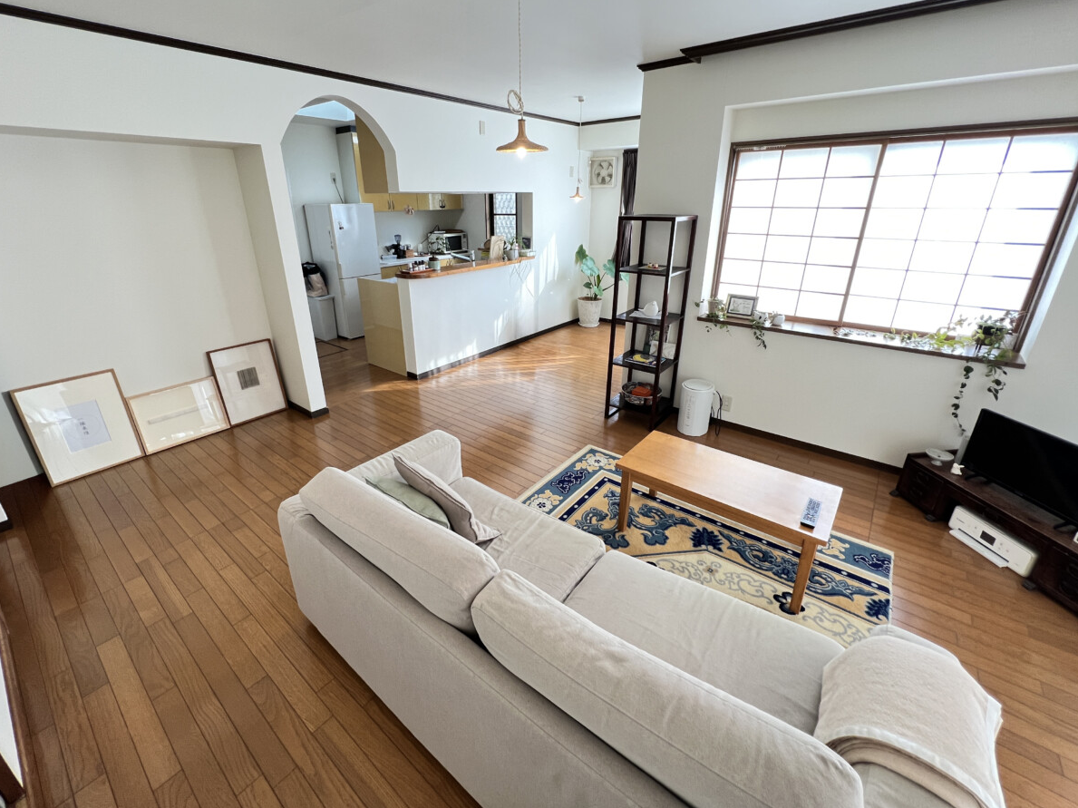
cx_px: 518
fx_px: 436
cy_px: 375
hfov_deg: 102.0
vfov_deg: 85.5
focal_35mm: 14
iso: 160
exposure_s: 1/120
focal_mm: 1.57
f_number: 1.8
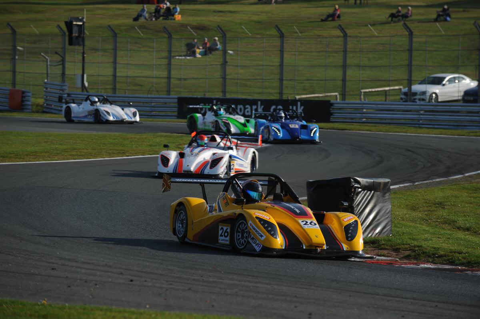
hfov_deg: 10.3
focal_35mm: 200
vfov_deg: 6.9
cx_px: 240
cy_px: 160
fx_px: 2664
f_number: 7.1
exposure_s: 1/1000
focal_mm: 200
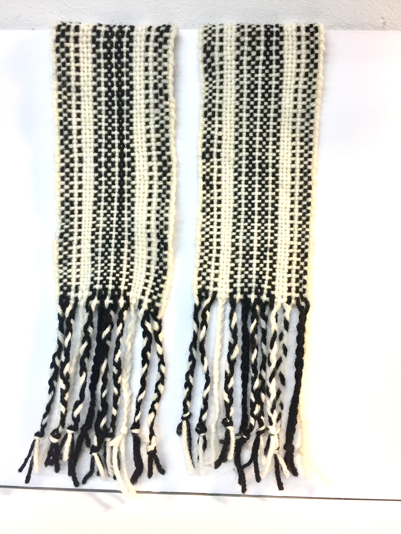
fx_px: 448
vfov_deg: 61.7
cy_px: 267
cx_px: 200
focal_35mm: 29
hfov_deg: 48.2
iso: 40
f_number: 2.2
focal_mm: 4.15
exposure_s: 1/30
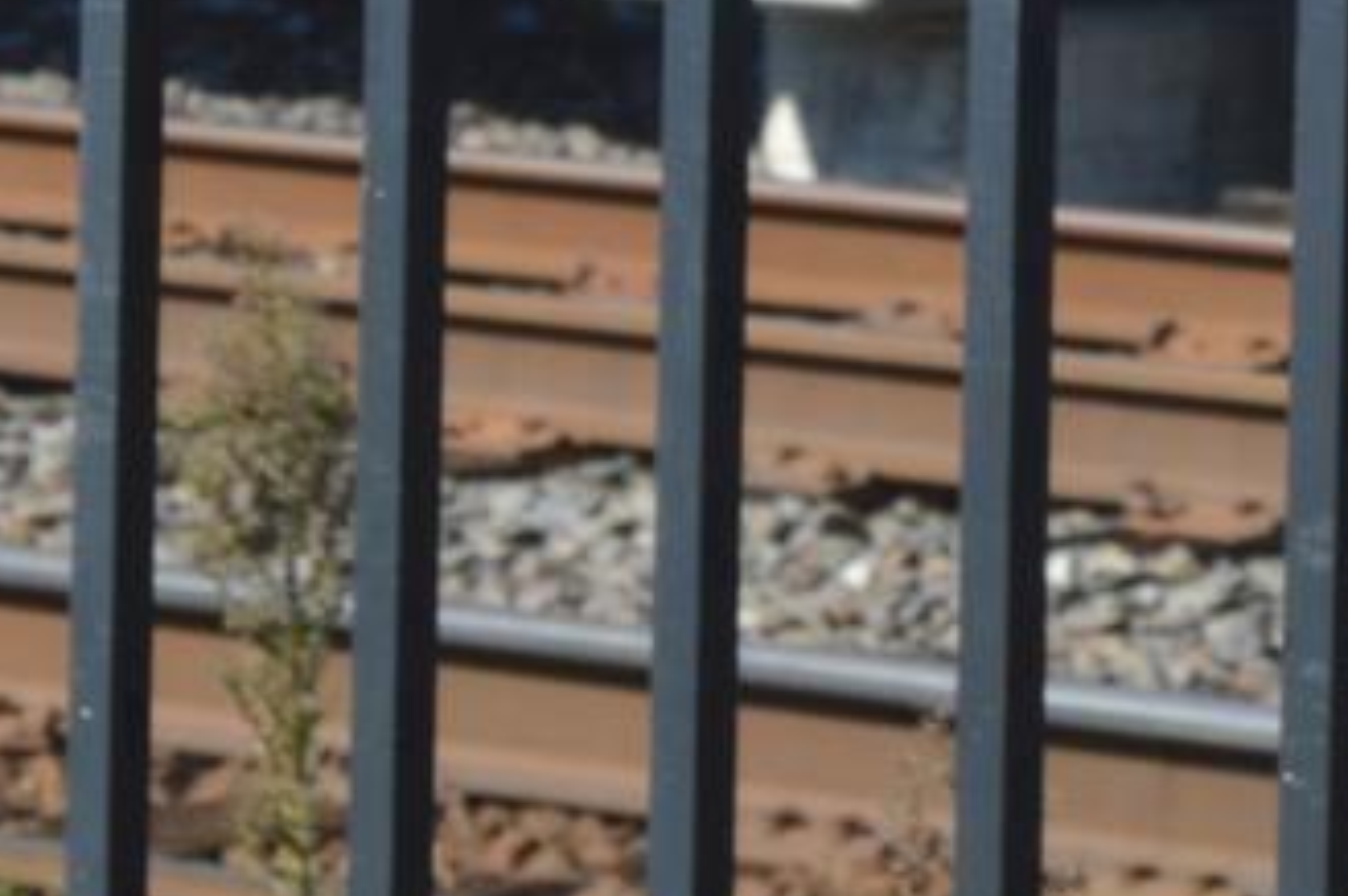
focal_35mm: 290
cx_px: 1278
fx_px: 10852
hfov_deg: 7.1
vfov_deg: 4.7
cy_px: -458
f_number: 8
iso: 100
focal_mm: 31
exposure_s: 1/250
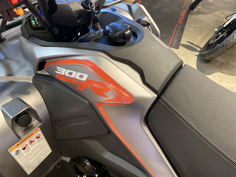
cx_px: 118
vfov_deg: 53.1
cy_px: 88
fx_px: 177
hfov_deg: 67.3
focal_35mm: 26
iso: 400
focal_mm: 4.25
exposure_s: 1/50
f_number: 1.8
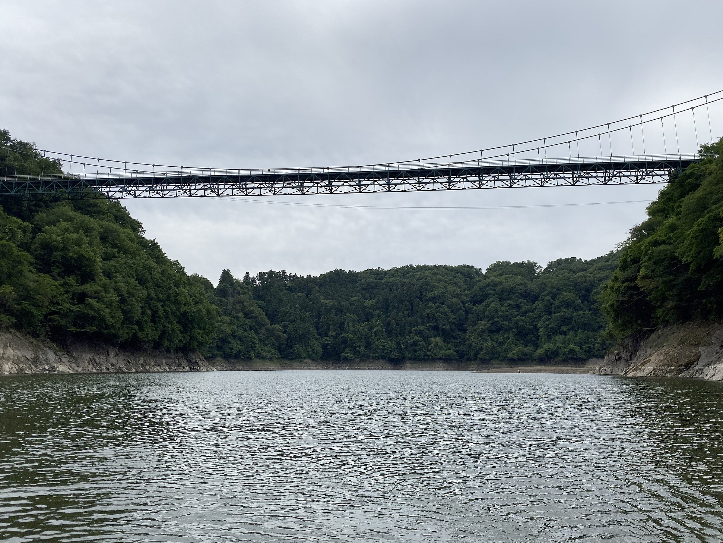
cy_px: 268
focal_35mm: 27
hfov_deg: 65.3
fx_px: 564
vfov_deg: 51.4
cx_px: 348
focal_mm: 4.25
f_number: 1.8
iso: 32
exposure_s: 1/4000
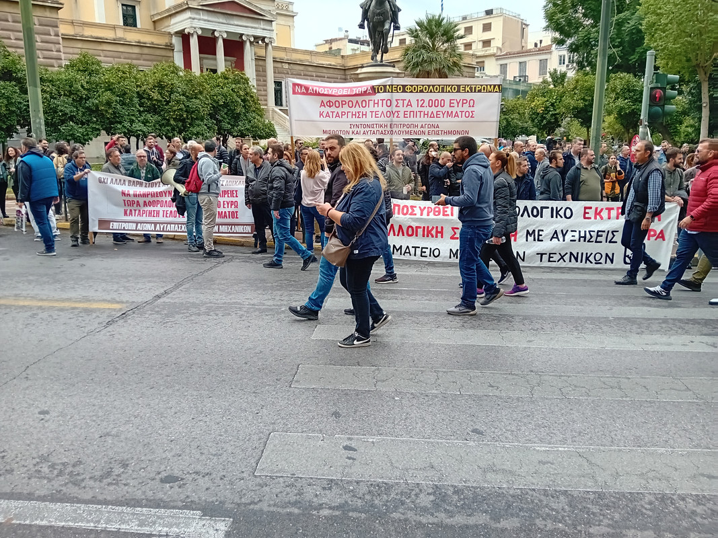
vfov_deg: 53.1
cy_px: 269
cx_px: 359
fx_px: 539
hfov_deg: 67.3
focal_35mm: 26
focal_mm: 3.98
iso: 100
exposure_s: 1/167
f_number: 1.8
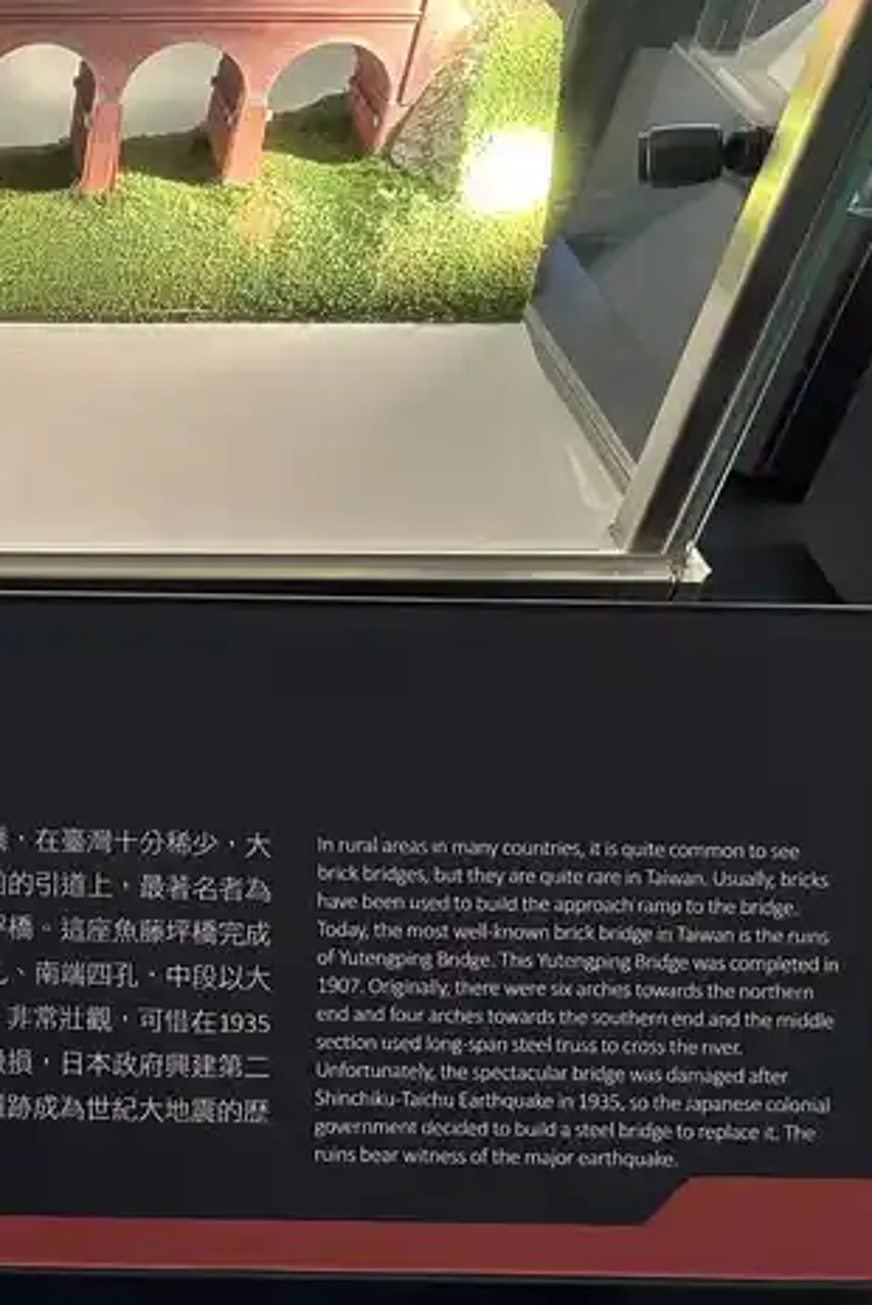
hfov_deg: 27.4
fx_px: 1560
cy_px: 548
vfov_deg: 45.3
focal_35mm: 43
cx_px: -177
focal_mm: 6.86
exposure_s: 1/59
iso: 320
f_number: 1.78
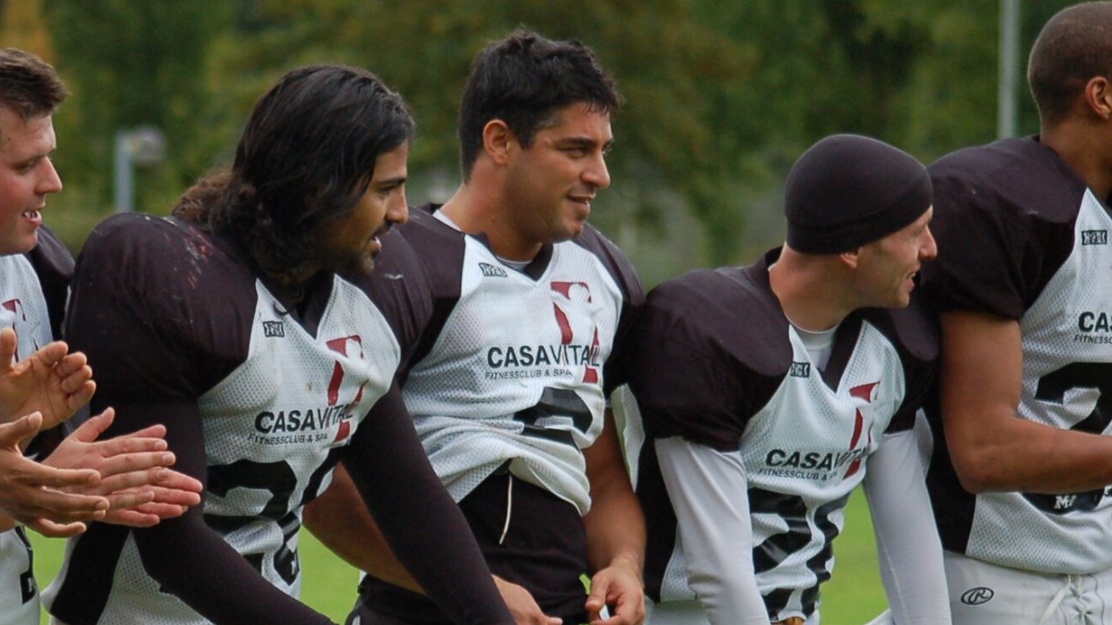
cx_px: 340
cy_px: 517
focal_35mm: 263
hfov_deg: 8.2
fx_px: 7755
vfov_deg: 4.6
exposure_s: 1/500
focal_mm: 100
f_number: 4.2
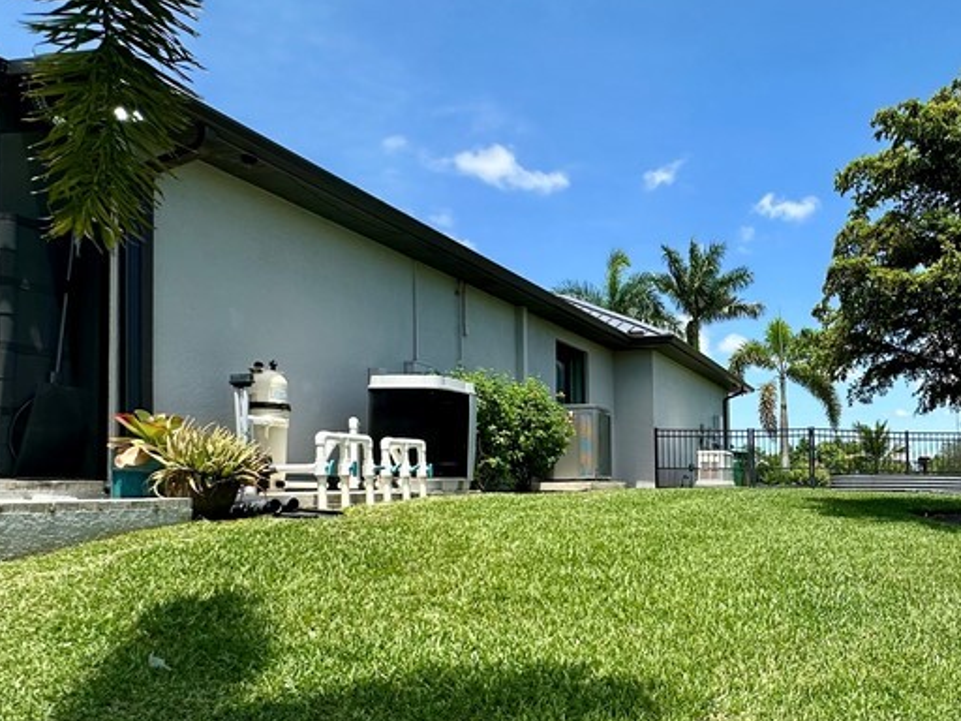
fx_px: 777
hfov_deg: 57.0
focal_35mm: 28
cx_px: 815
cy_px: 458
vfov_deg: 49.2
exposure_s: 1/1383
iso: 40
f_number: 2.2
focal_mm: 2.22
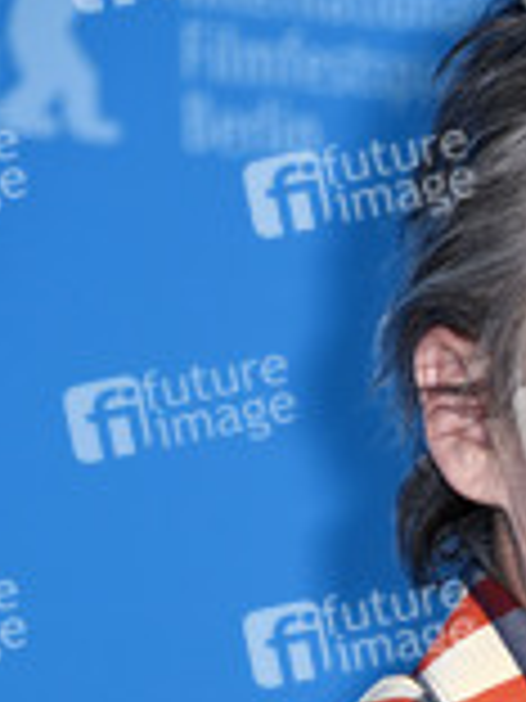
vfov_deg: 3.4
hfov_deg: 2.5
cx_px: 690
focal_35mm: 584
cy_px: 522
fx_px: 11832
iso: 800
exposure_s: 1/200
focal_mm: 210
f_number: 5.6
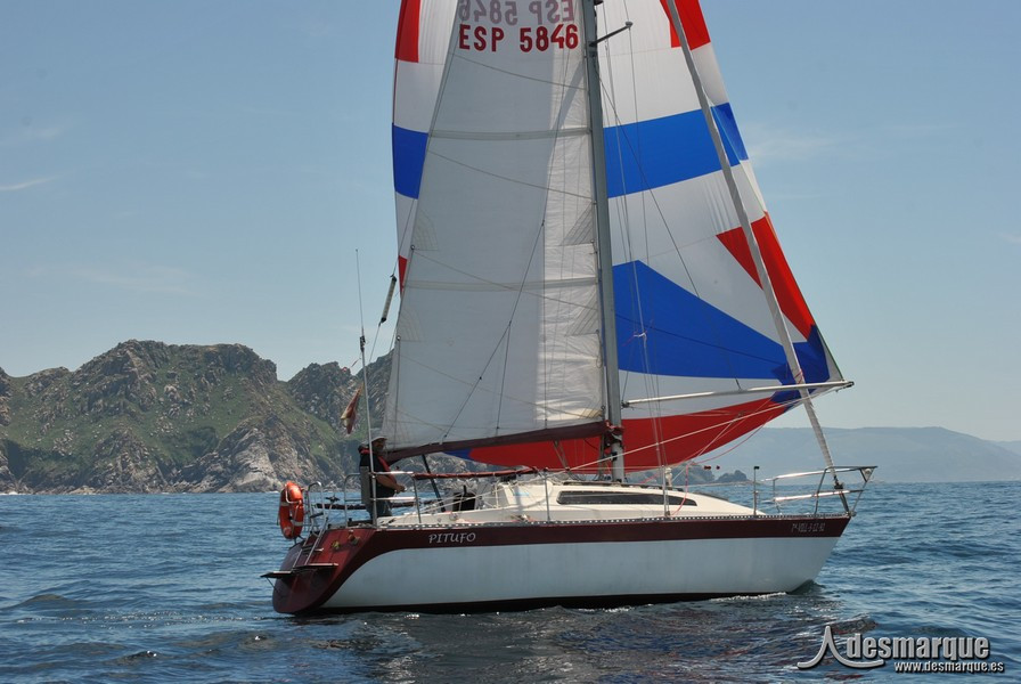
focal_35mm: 82
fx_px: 2343
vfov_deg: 16.6
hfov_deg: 24.6
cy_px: 342
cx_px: 510
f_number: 8
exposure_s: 1/250
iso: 100
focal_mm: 55
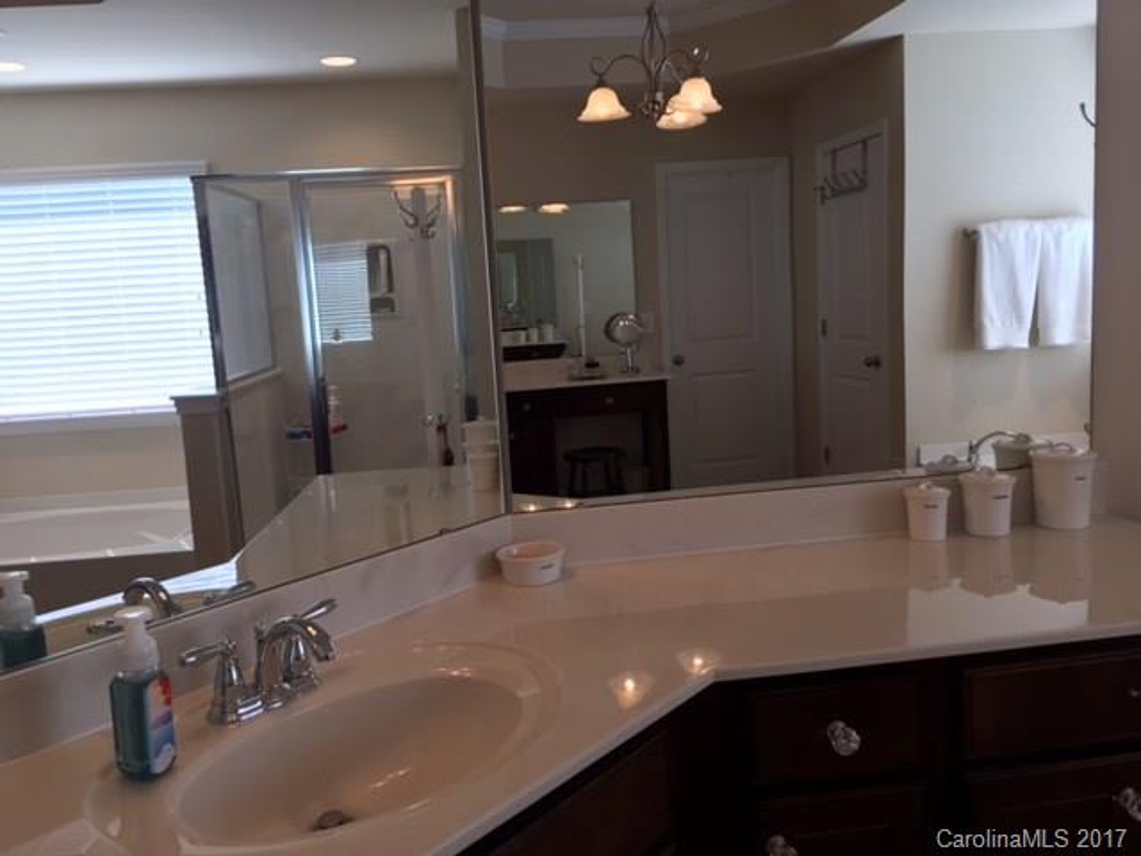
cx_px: 570
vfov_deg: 48.2
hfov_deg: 61.7
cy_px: 428
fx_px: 956
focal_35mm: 29
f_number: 2.2
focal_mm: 4.15
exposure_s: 1/120
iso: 50
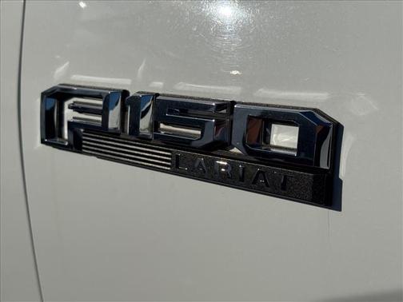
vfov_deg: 30.3
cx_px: 202
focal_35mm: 48
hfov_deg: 39.7
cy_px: 151
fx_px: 559
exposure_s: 1/15385
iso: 64
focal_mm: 6.76
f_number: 1.78
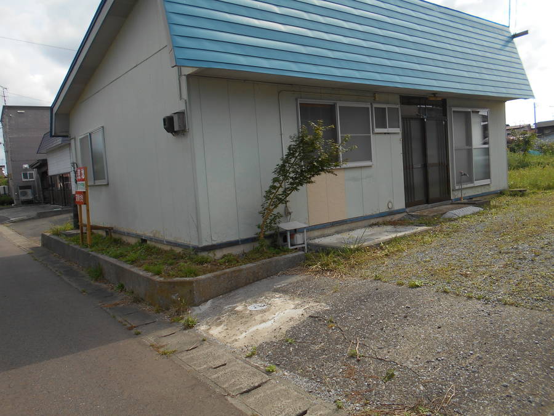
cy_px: 208
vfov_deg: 53.1
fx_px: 416
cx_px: 277
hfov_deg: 67.3
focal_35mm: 26
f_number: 3.2
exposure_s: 1/640
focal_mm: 4.6
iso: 80
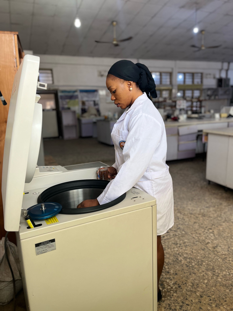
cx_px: 116
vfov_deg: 67.3
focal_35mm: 26
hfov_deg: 53.1
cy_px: 156
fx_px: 233
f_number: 1.6
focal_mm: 5.1
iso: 80
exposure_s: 1/100
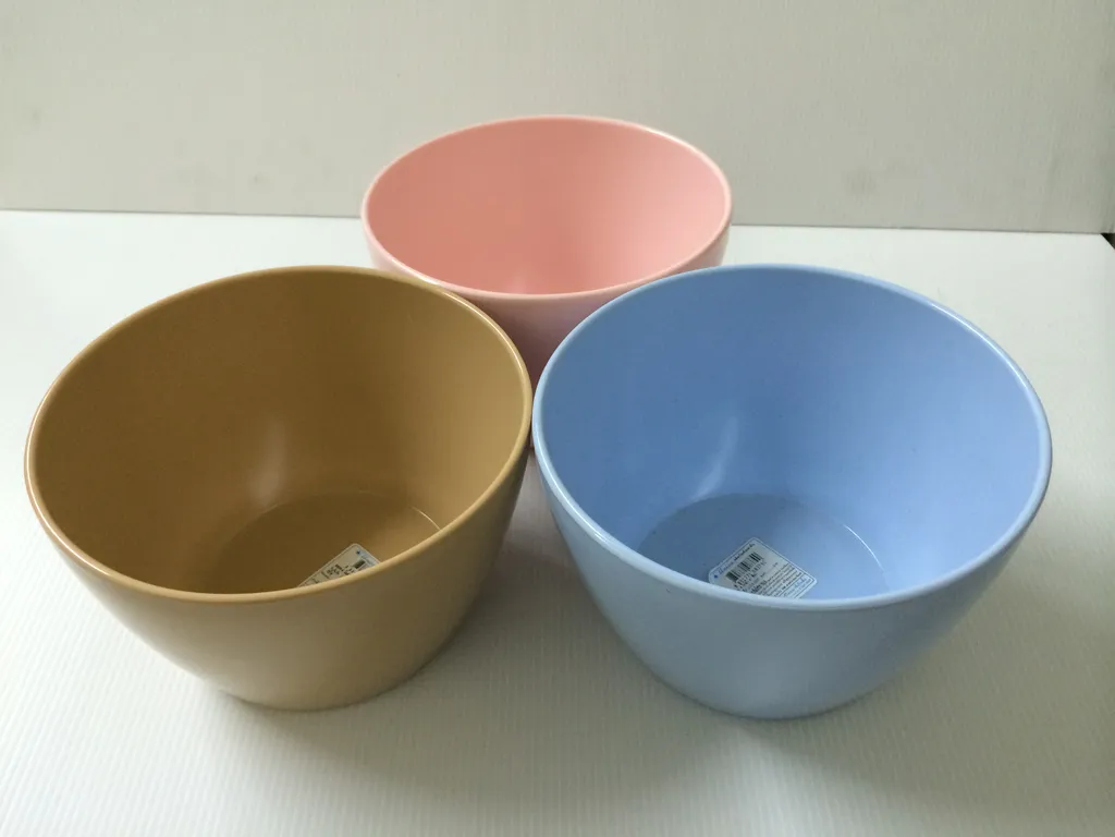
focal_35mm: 30
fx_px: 966
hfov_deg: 60.0
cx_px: 558
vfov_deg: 46.8
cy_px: 418
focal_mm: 4.12
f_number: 2.2
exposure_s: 1/33
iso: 160
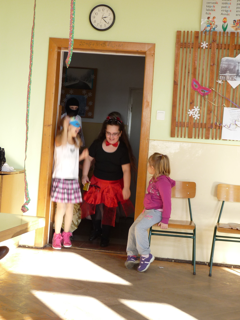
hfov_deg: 24.0
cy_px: 160
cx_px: 120
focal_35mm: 61
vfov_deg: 31.7
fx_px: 564
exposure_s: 1/50
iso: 100
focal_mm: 7.6
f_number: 3
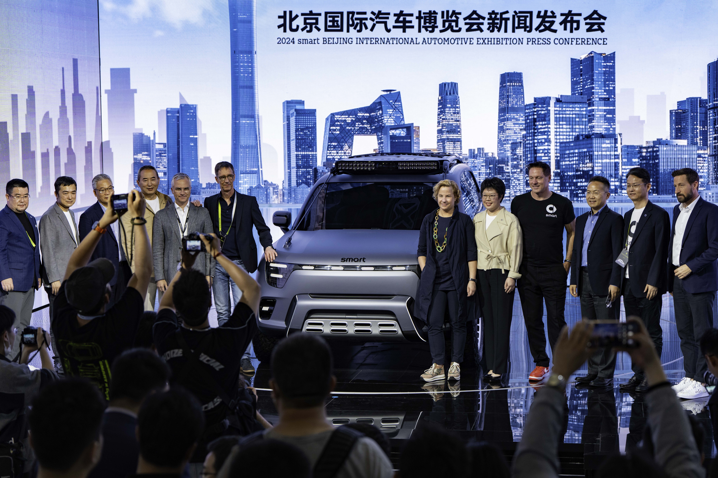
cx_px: 359
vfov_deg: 19.5
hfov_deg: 28.8
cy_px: 239
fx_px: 1396
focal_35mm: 70
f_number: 3.5
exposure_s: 1/320
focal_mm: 70
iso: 1250
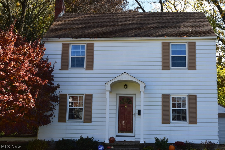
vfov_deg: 26.5
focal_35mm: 51
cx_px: 112
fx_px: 319
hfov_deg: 38.9
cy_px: 75
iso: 400
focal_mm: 34
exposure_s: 1/250
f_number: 10
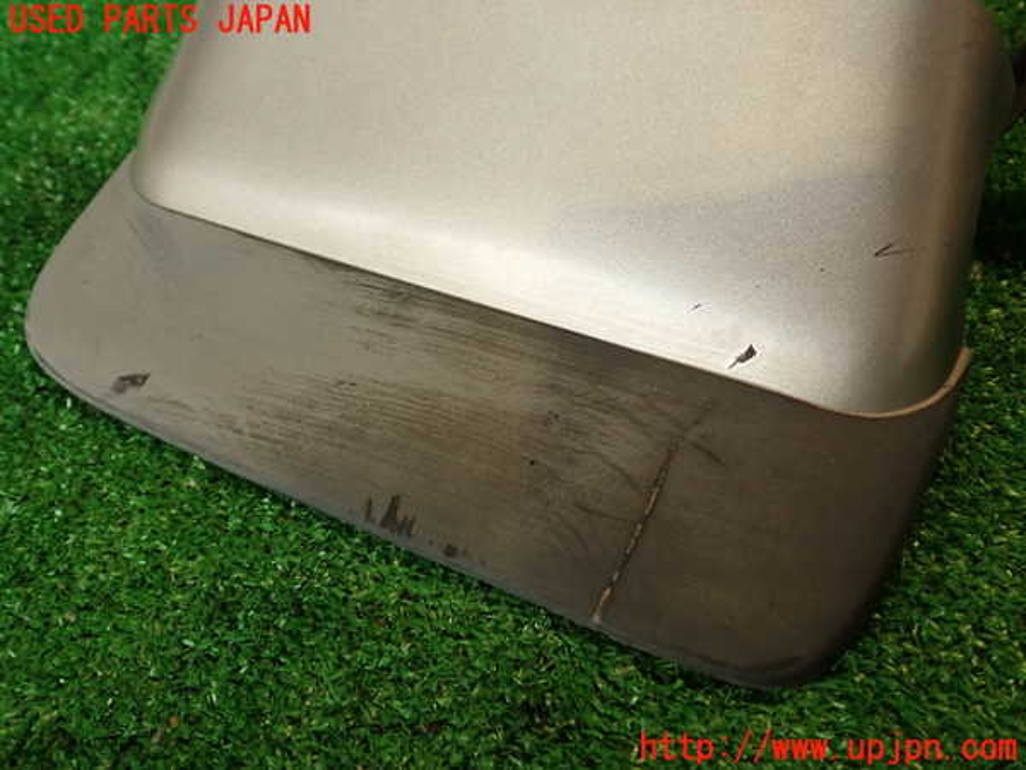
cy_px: 385
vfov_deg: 44.2
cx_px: 513
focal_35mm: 32
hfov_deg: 56.8
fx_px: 948
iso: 200
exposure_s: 1/60
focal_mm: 5.79
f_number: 2.4
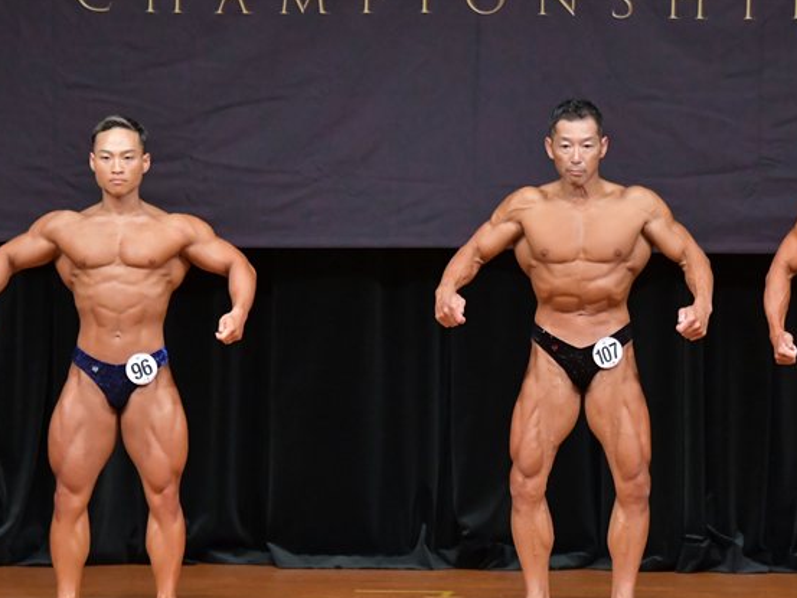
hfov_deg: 6.1
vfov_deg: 4.6
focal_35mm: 323
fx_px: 7438
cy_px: 363
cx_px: 518
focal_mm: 160
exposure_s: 1/400
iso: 5000
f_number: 5.6
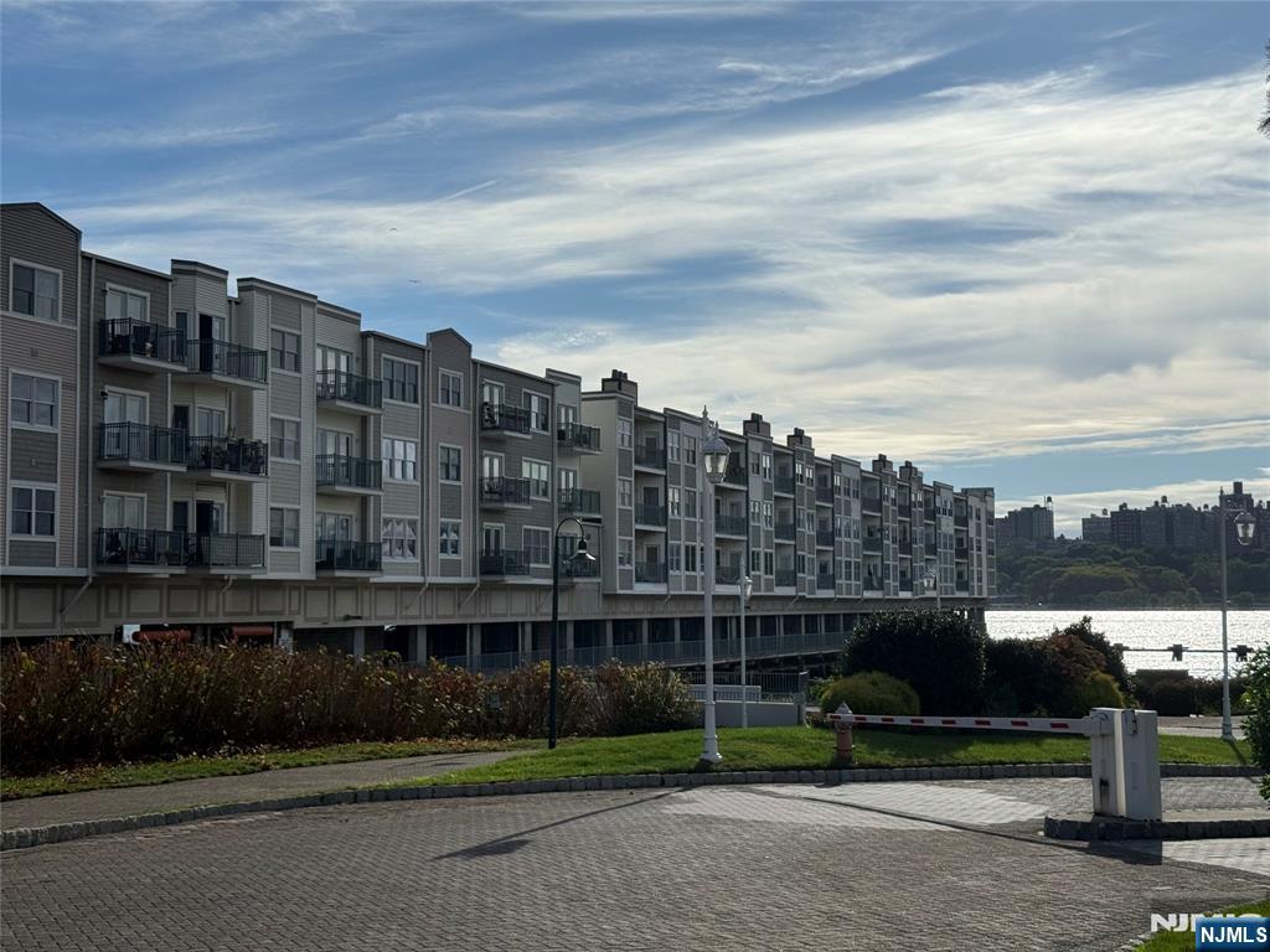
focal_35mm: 48
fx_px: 1761
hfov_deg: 39.7
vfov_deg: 30.3
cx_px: 635
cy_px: 476
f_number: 1.78
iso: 50
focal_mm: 6.76
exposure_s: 1/11364
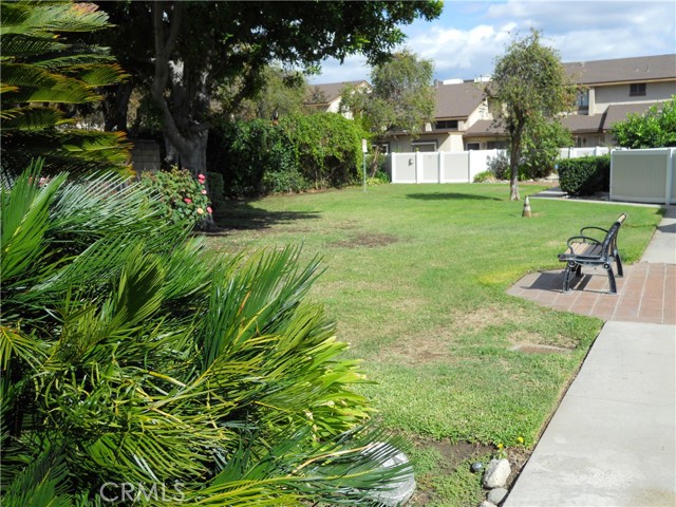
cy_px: 254
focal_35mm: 32
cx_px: 338
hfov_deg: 56.8
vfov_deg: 44.2
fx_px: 625
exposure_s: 1/800
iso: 80
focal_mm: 5.7
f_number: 2.8
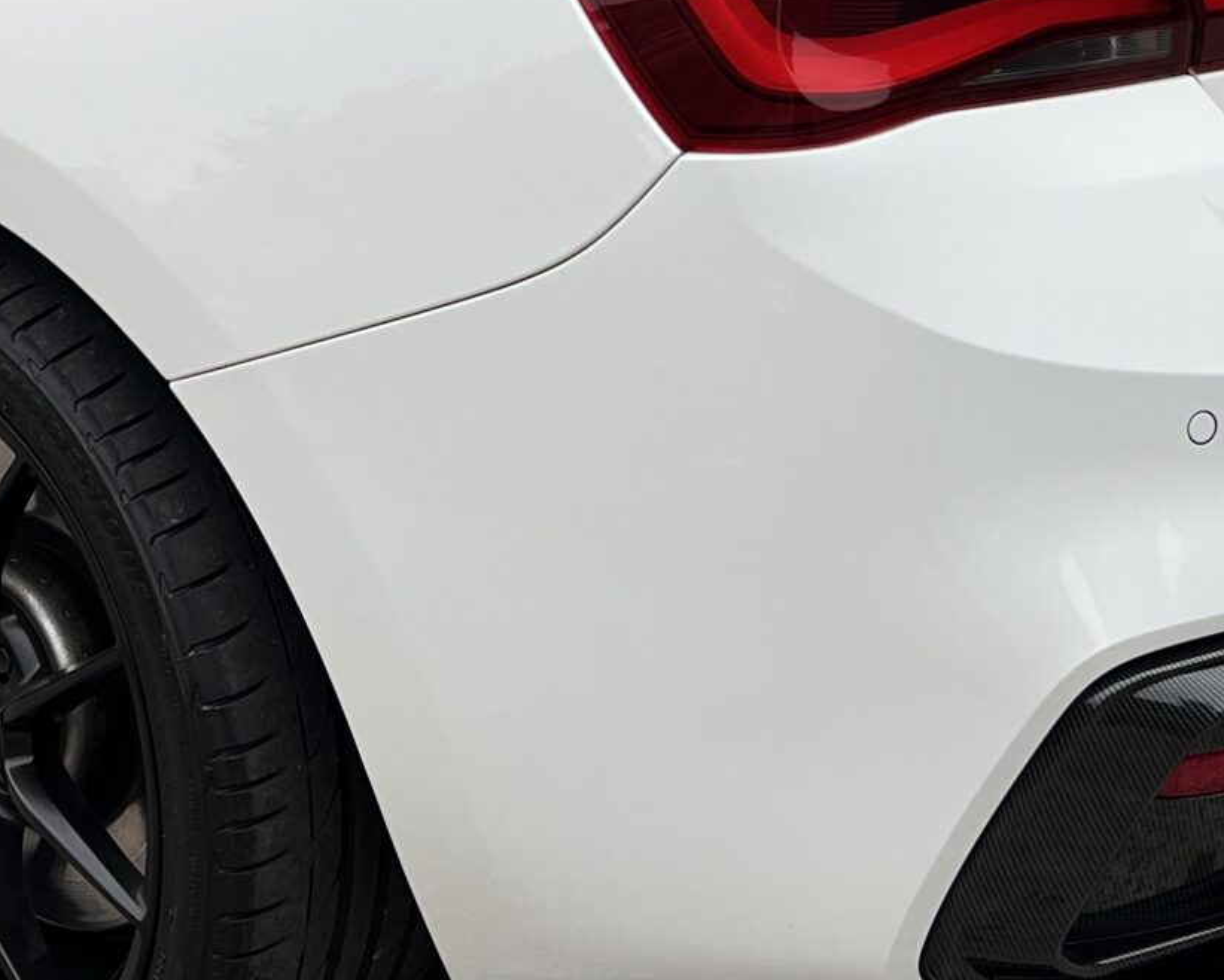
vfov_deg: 18.8
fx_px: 2863
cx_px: 249
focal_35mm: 79
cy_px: -57
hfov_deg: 23.8
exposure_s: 1/1112
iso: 50
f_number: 1.5
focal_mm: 5.7
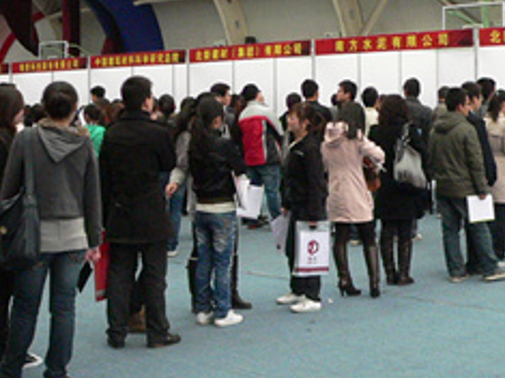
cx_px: 430
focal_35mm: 69
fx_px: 1006
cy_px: 139
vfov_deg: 21.2
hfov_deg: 27.4
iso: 400
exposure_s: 1/60
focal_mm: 6
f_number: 2.8
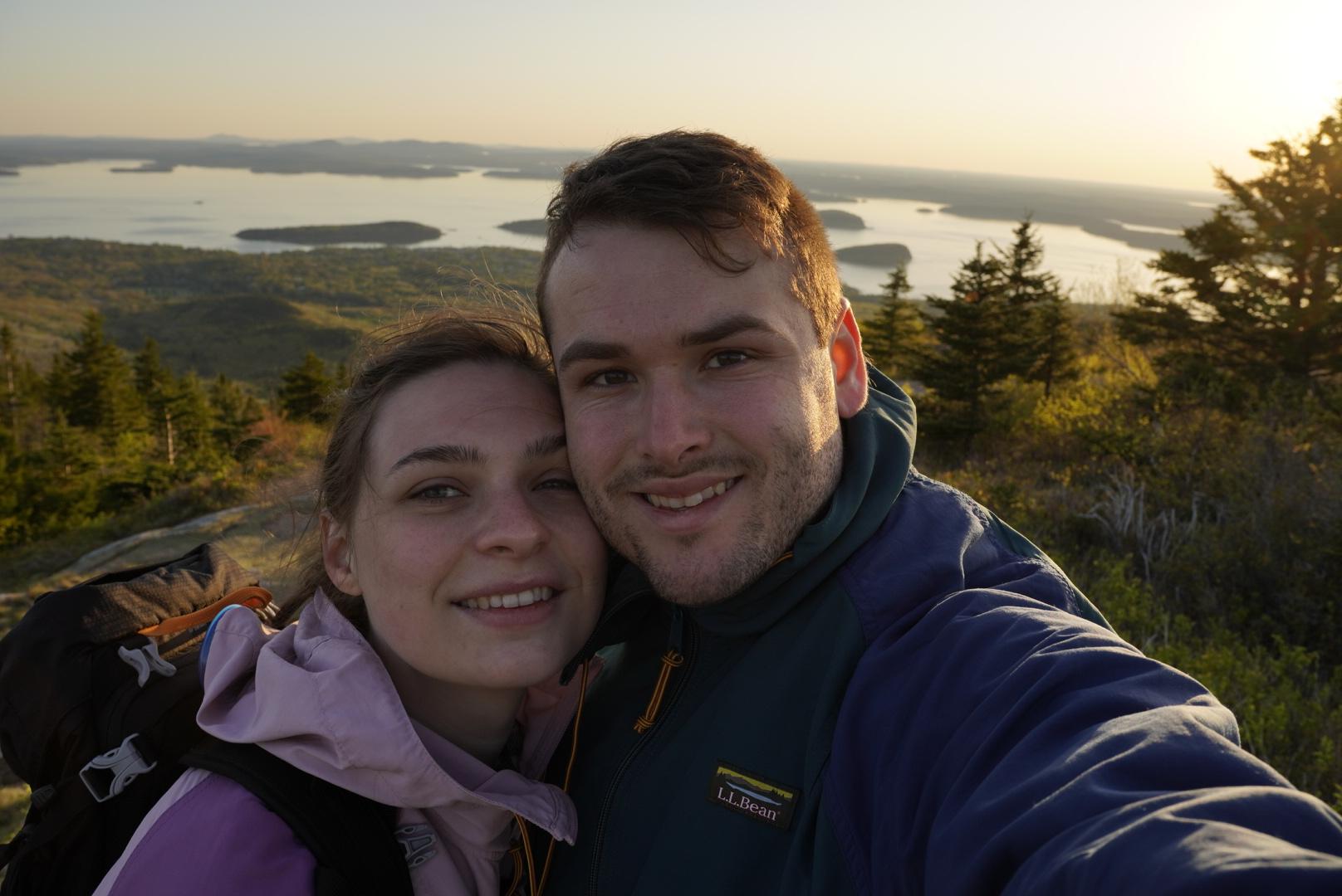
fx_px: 1080
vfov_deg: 45.1
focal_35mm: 29
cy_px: 448
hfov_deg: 63.7
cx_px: 671
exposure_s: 1/125
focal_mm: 19.3
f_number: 8
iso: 100
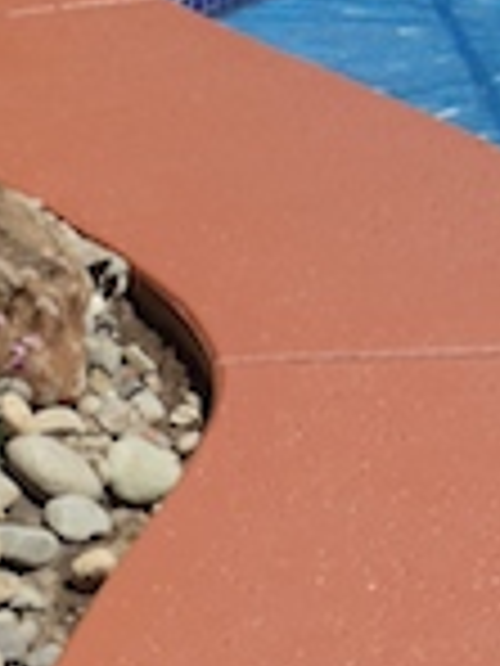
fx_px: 2754
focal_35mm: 143
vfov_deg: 13.6
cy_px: 657
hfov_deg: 10.4
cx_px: 266
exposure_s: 1/500
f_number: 7.1
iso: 100
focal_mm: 6
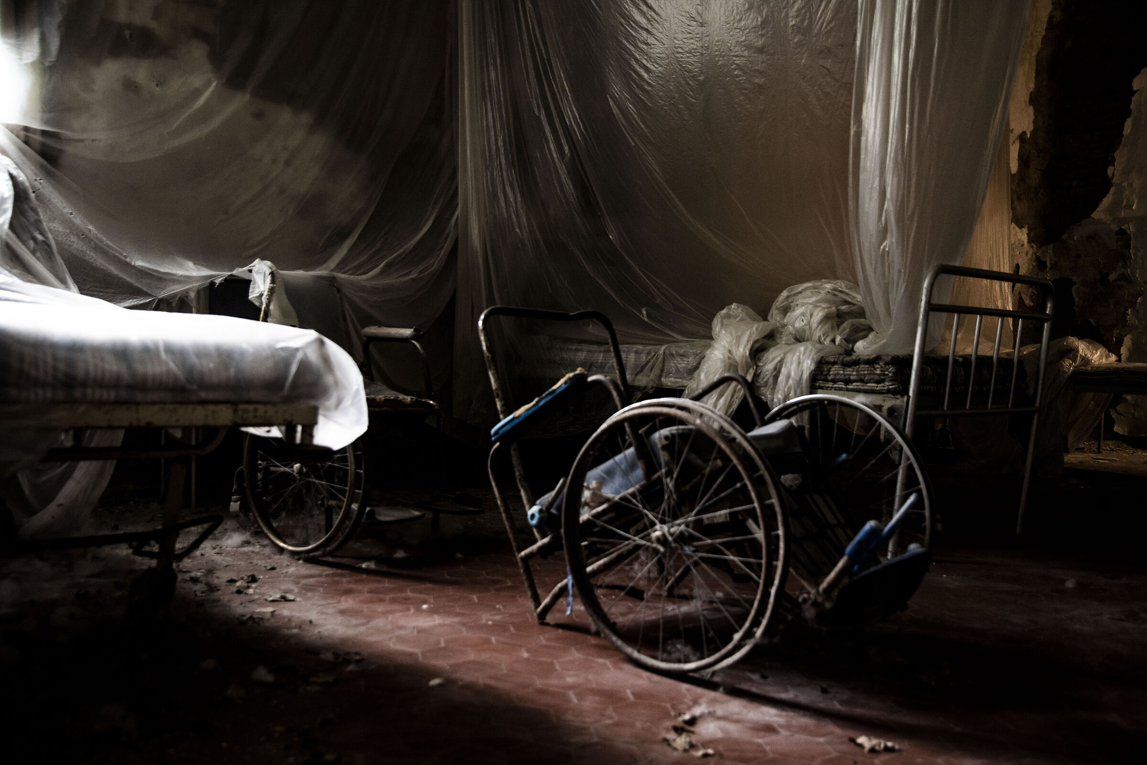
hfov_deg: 54.4
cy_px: 382
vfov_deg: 37.9
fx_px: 1115
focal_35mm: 35
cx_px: 574
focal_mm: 35
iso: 500
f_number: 4
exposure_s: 1/60
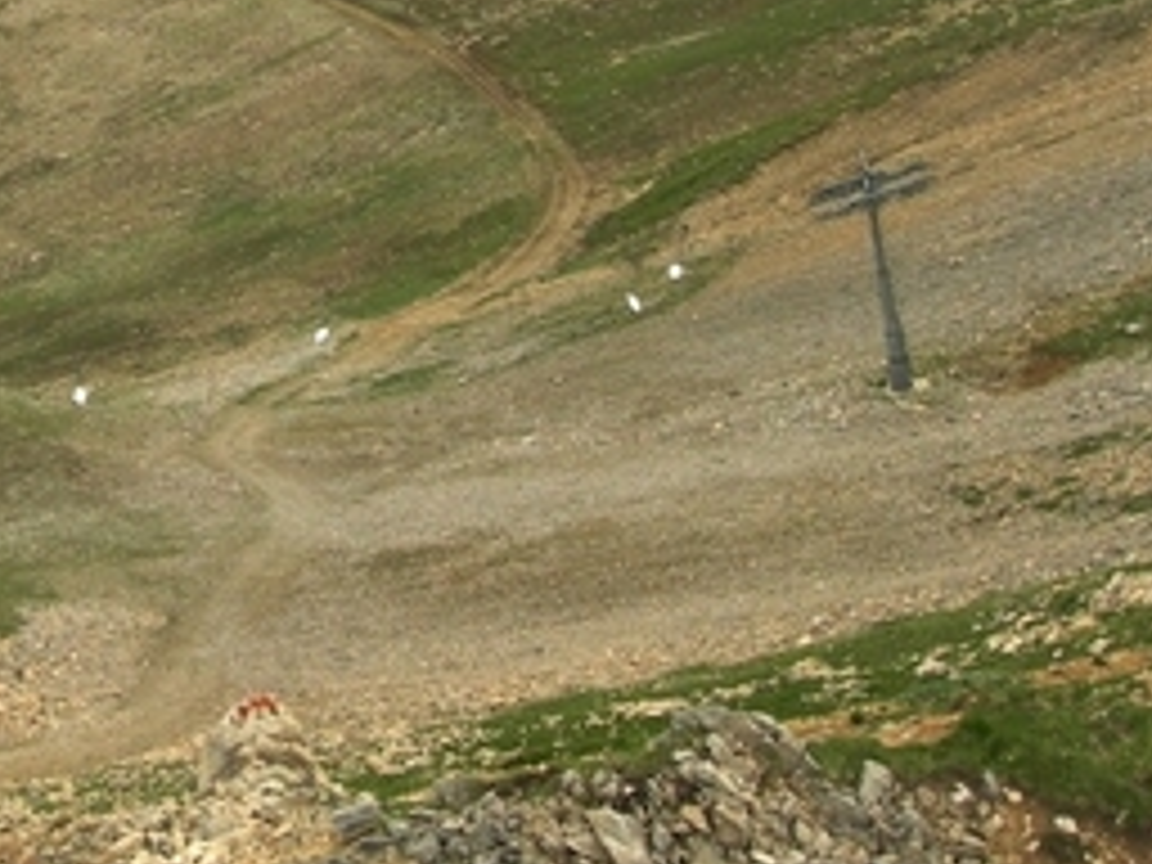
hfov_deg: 21.2
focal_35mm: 89
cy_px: -32
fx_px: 2962
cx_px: -36
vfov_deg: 16.2
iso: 50
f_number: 4.8
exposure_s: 1/168
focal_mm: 7.8
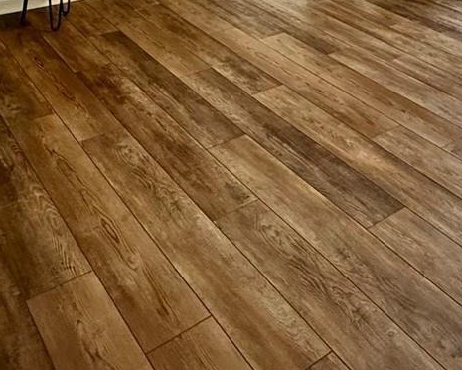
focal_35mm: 47
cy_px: -193
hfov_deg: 39.0
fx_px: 643
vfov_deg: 24.5
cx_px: 314
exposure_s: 1/60
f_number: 2.2
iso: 250
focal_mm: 2.22
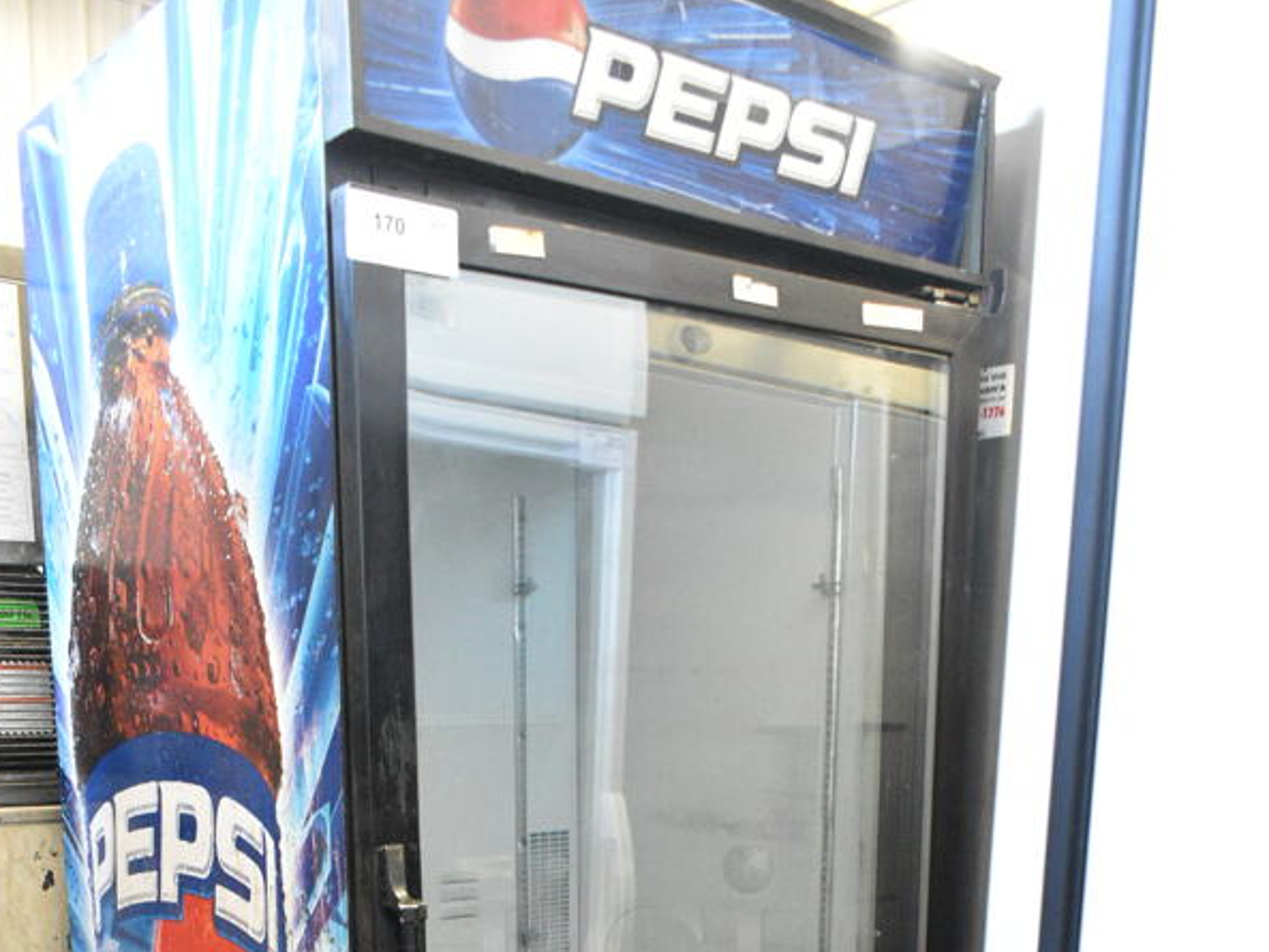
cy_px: 955
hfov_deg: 46.8
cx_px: 623
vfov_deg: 33.0
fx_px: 1467
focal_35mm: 40
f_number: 6.3
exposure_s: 1/160
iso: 6400
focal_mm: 18
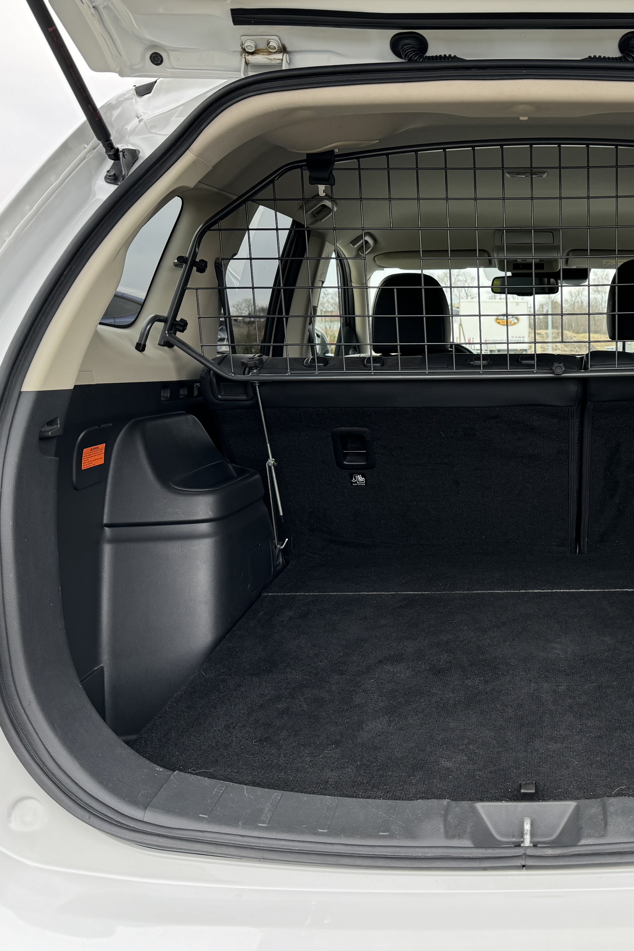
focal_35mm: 34
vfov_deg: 55.8
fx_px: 898
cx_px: 550
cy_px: 472
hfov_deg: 36.8
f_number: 1.78
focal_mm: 6.76
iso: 125
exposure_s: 1/121
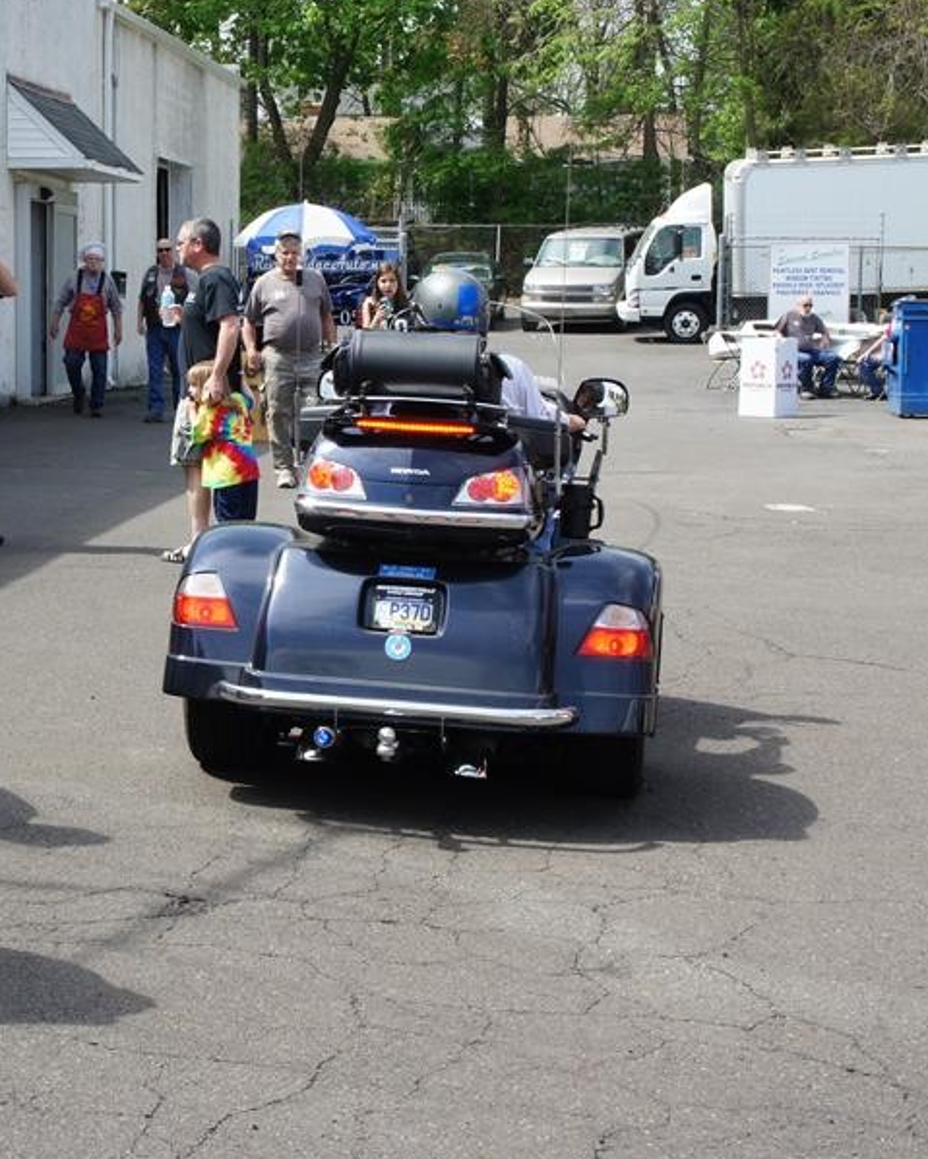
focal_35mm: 70
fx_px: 2395
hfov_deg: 21.6
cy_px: 509
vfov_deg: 27.2
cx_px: 167
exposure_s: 1/125
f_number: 13
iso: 200
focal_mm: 29
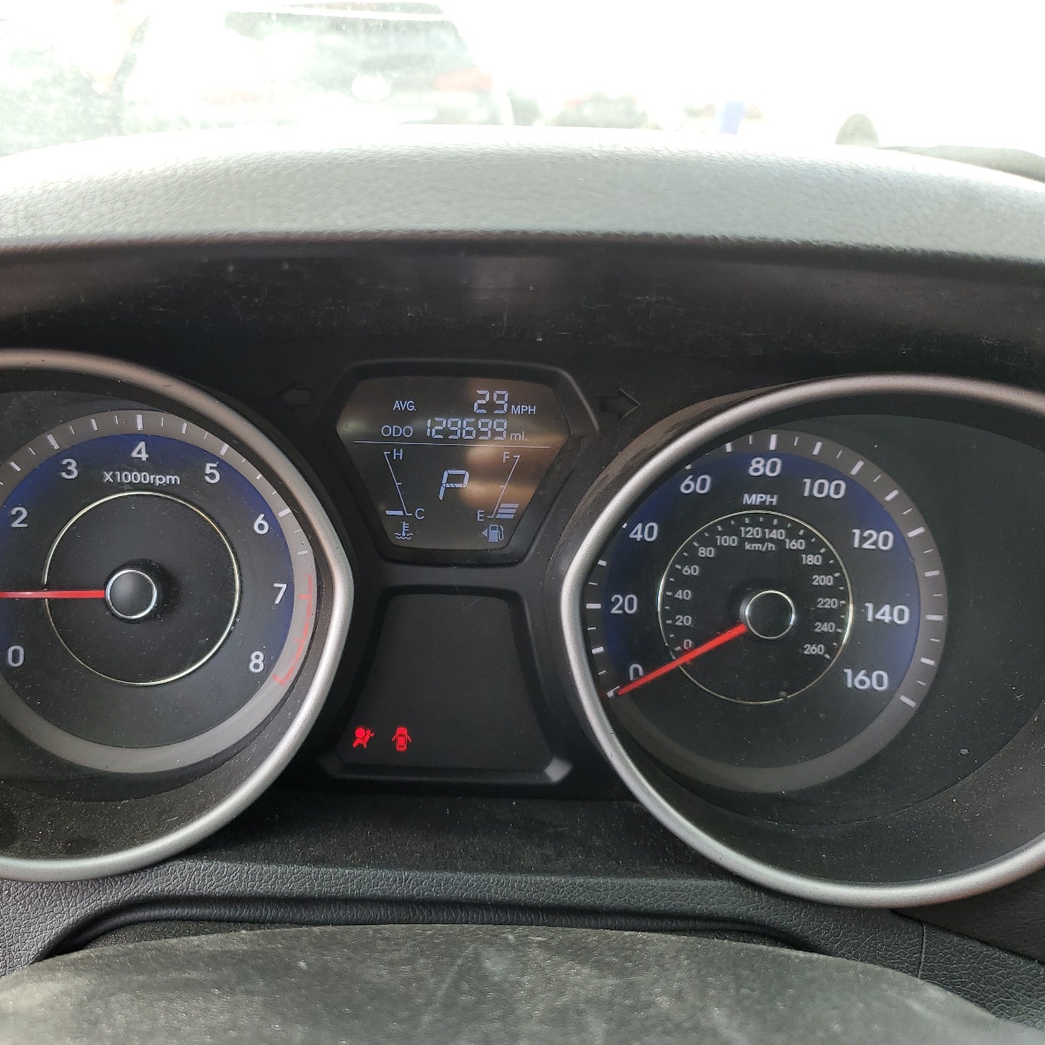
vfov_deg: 52.5
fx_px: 1059
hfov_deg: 51.9
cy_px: 524
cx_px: 381
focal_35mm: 31
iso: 50
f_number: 1.5
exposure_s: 1/196
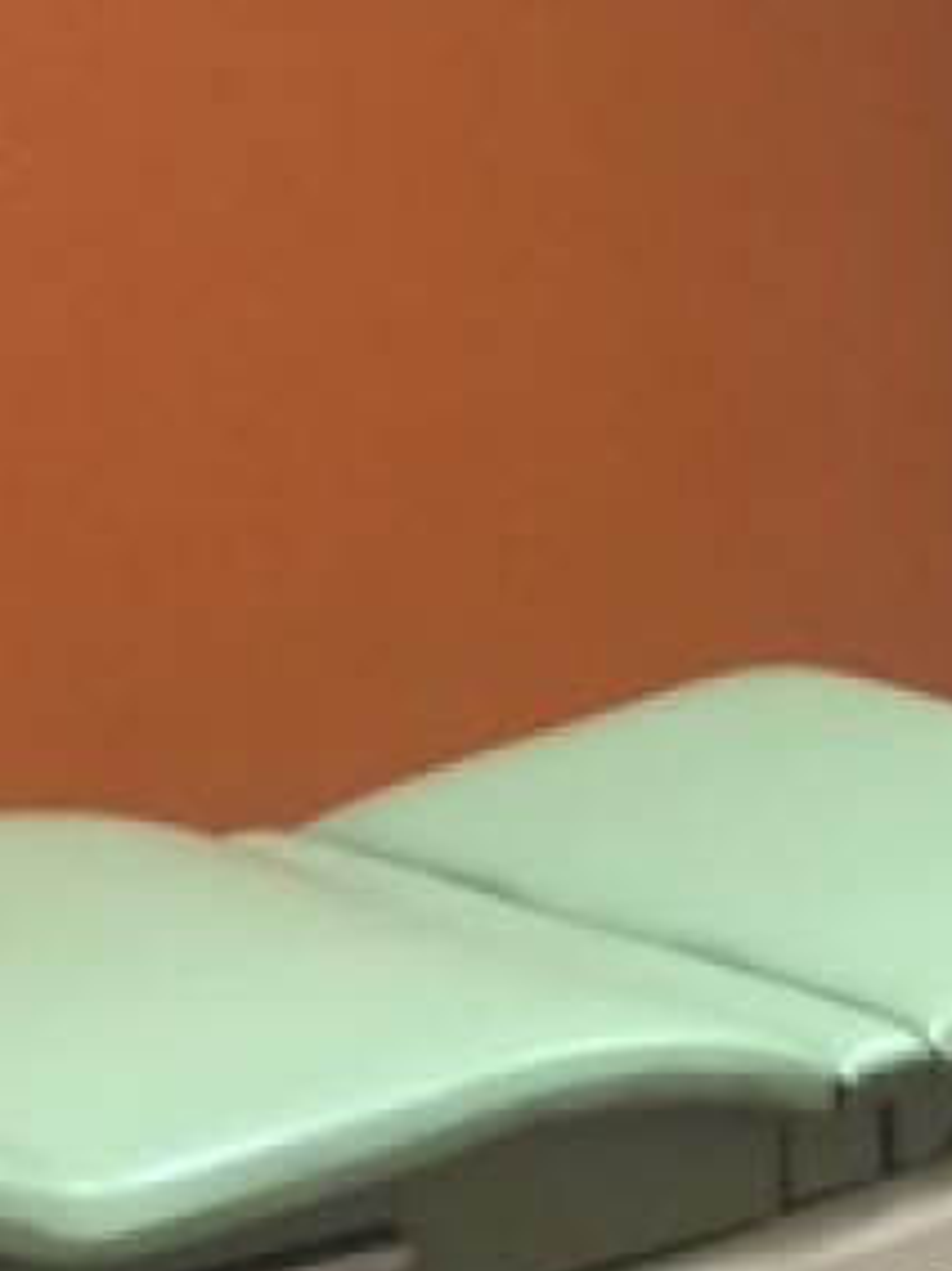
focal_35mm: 105
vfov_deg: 17.9
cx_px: 1684
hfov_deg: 12.9
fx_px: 3853
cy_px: 1469
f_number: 2.2
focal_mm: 4.15
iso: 125
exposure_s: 1/30
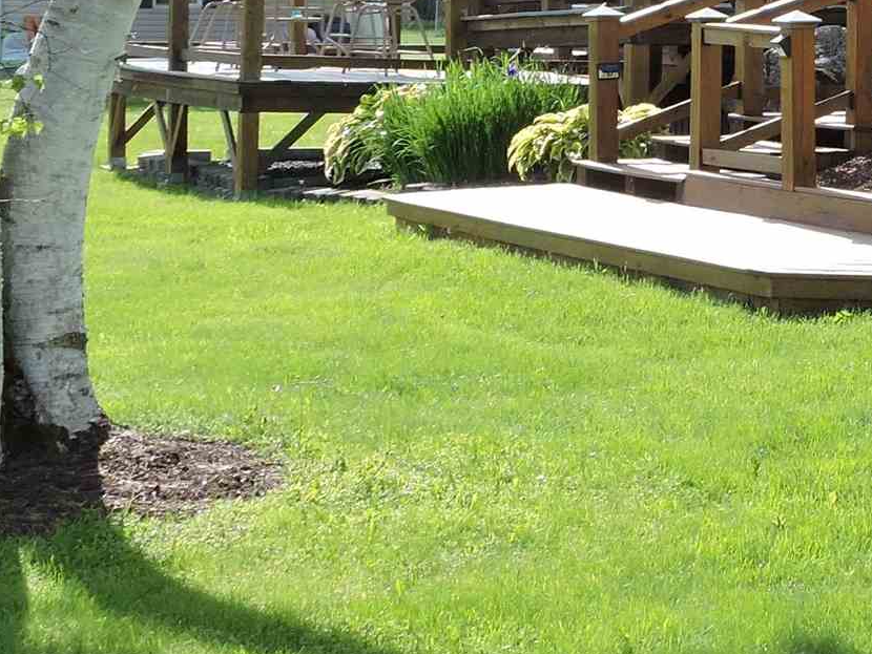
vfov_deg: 13.2
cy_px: 5
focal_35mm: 111
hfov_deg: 16.9
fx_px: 2797
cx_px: 1056
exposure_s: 1/320
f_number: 3.5
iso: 100
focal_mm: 5.4
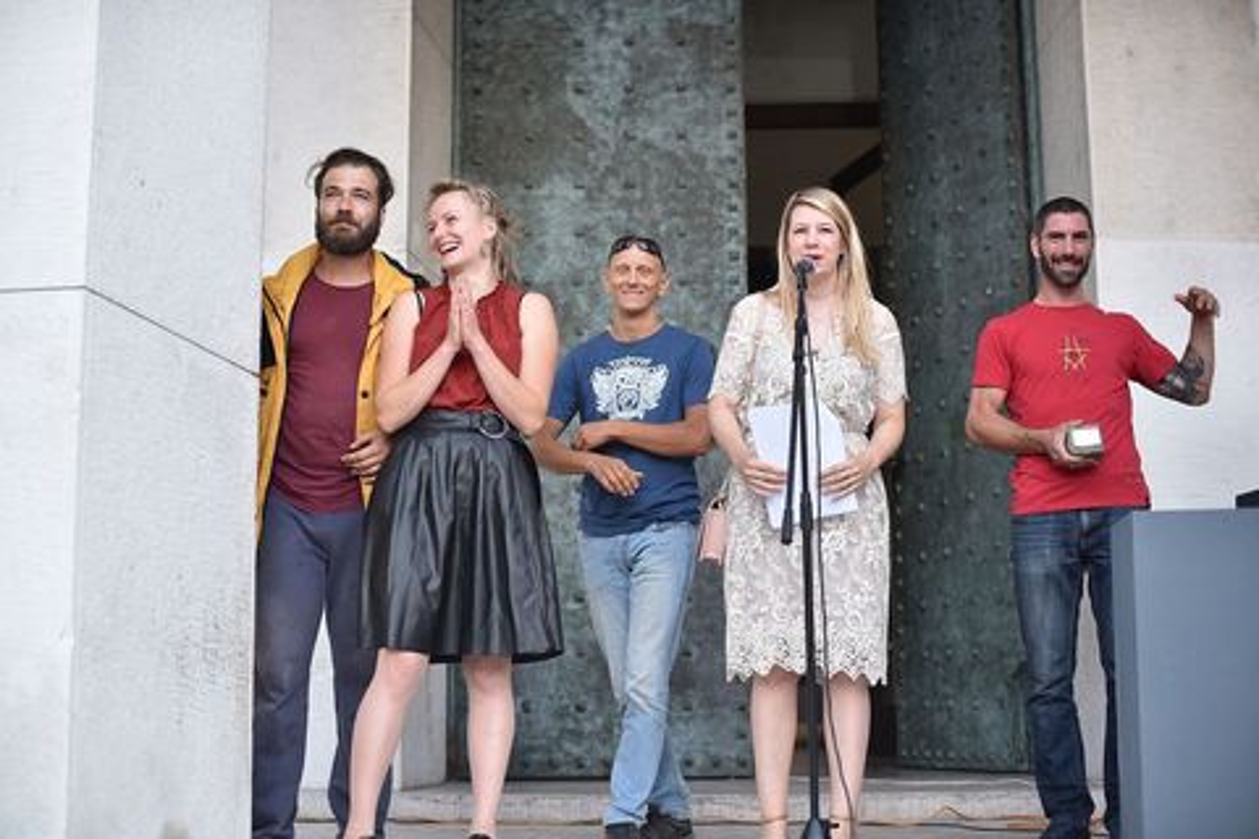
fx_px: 1748
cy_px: 420
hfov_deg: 39.6
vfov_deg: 27.0
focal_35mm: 50
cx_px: 630
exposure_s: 1/800
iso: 900
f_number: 2.8
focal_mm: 50
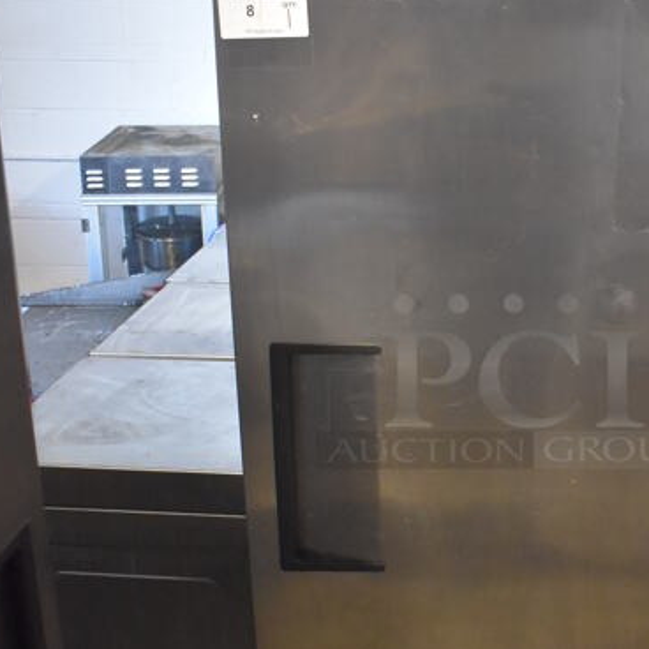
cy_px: 377
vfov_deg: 30.0
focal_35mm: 57
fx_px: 1209
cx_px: 513
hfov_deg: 29.4
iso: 3600
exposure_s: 1/125
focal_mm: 18
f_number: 3.5
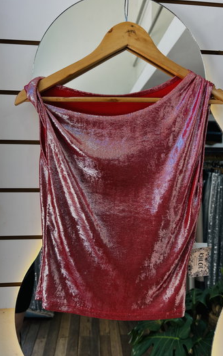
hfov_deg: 44.5
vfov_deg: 66.5
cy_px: 179
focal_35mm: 28
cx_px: 122
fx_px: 272
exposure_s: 1/121
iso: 40
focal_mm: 5.7
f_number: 1.5
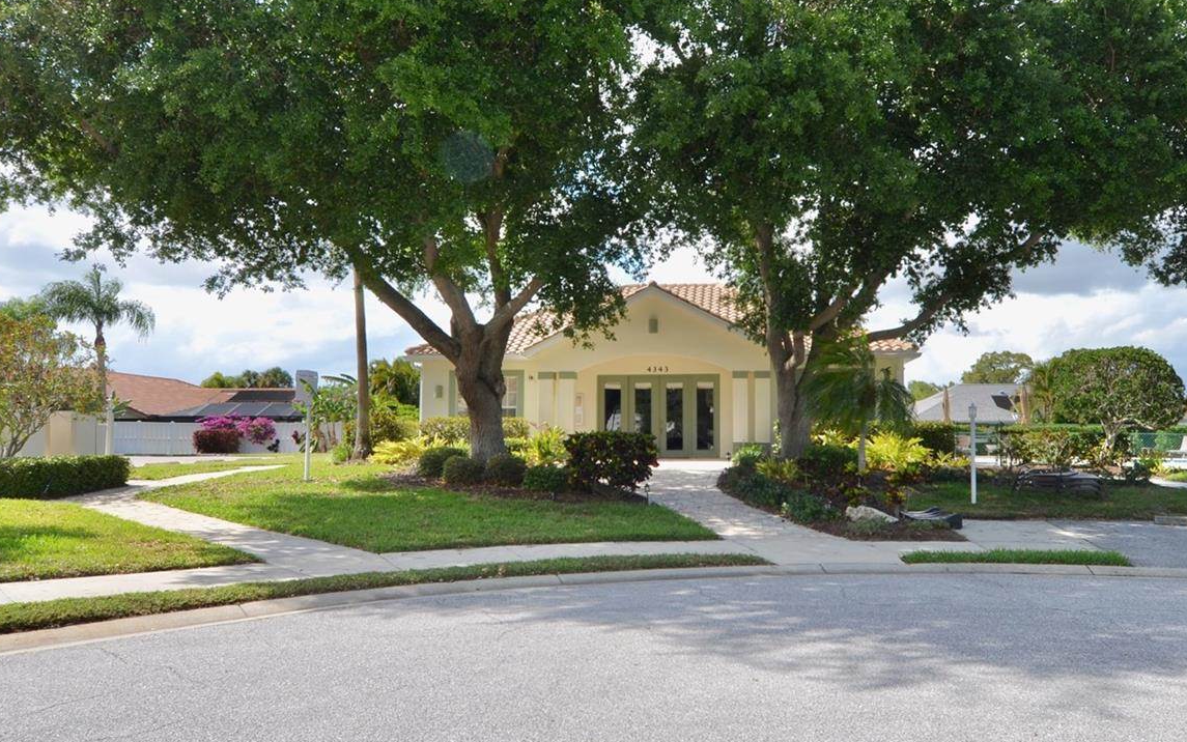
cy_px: 369
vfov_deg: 45.0
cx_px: 649
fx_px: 897
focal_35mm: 28
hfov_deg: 66.9
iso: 100
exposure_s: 1/250
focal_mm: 13
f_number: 8
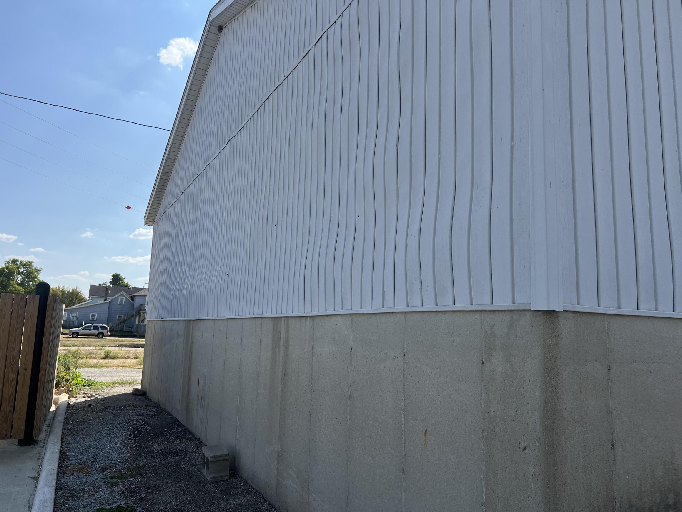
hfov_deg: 67.3
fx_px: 512
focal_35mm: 26
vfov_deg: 53.1
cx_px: 341
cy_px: 256
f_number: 1.5
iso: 50
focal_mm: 5.7
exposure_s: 1/4115
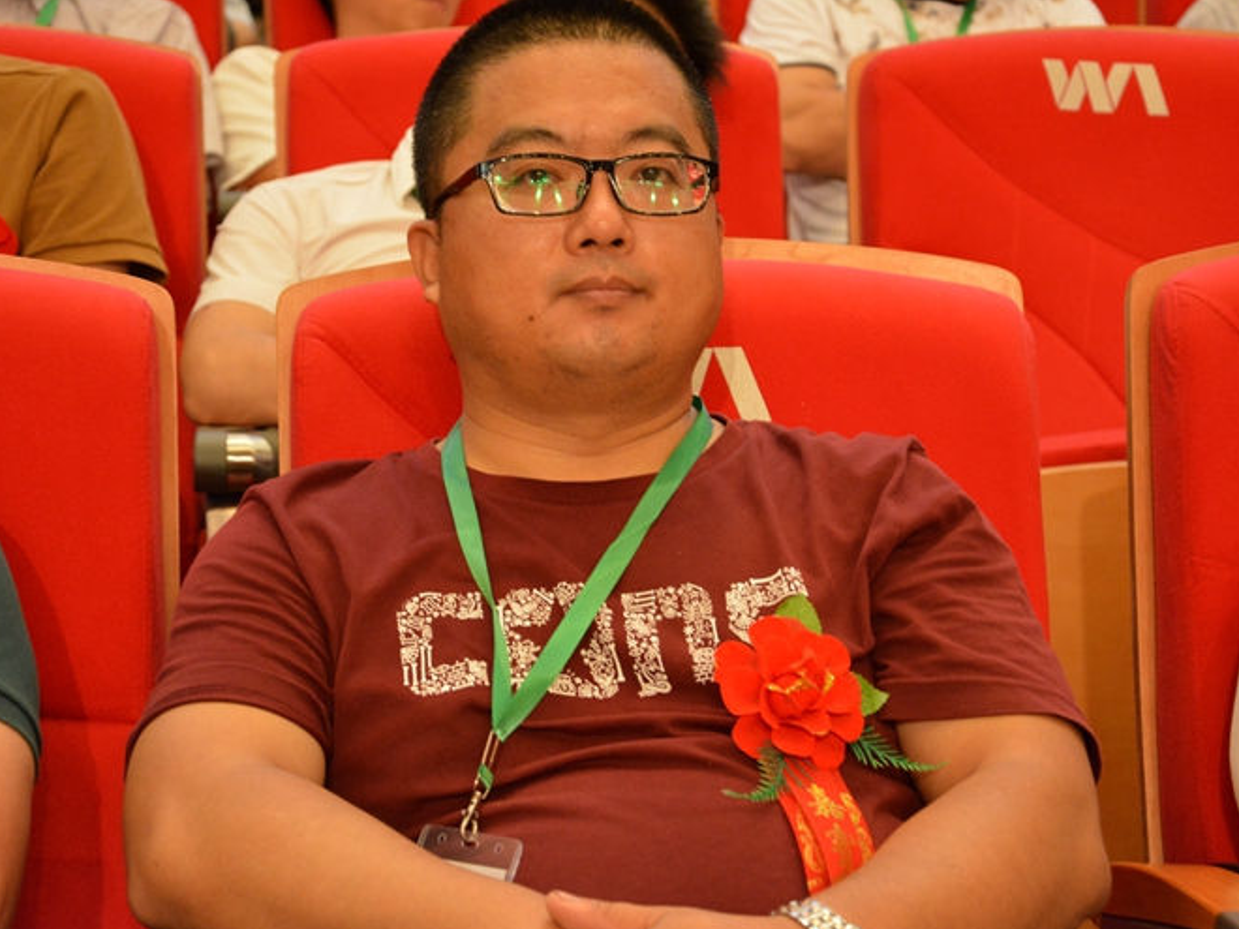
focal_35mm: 95
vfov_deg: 15.6
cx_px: 650
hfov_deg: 20.6
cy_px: 465
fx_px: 3400
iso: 2800
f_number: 5
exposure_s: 1/30
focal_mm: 58
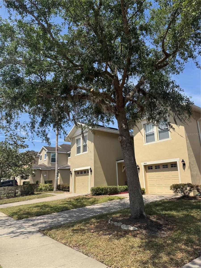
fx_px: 186
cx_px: 100
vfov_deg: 71.6
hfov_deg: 56.8
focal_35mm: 24
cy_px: 134
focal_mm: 6.76
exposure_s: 1/4049
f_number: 1.78
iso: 80
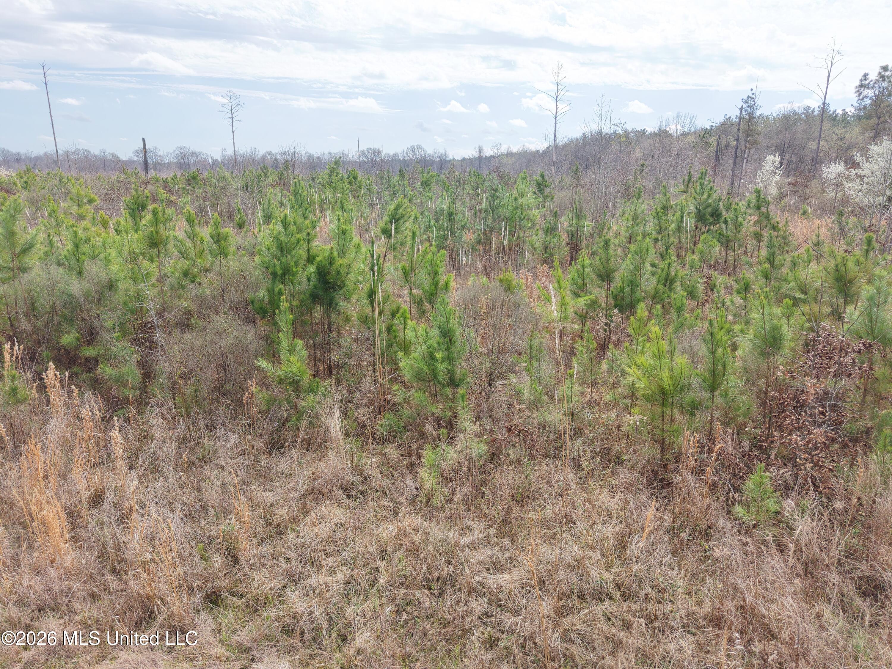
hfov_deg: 71.6
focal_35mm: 24
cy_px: 334
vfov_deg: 56.8
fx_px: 618
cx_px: 446
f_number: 1.8
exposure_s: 1/3200
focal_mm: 8.67
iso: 410
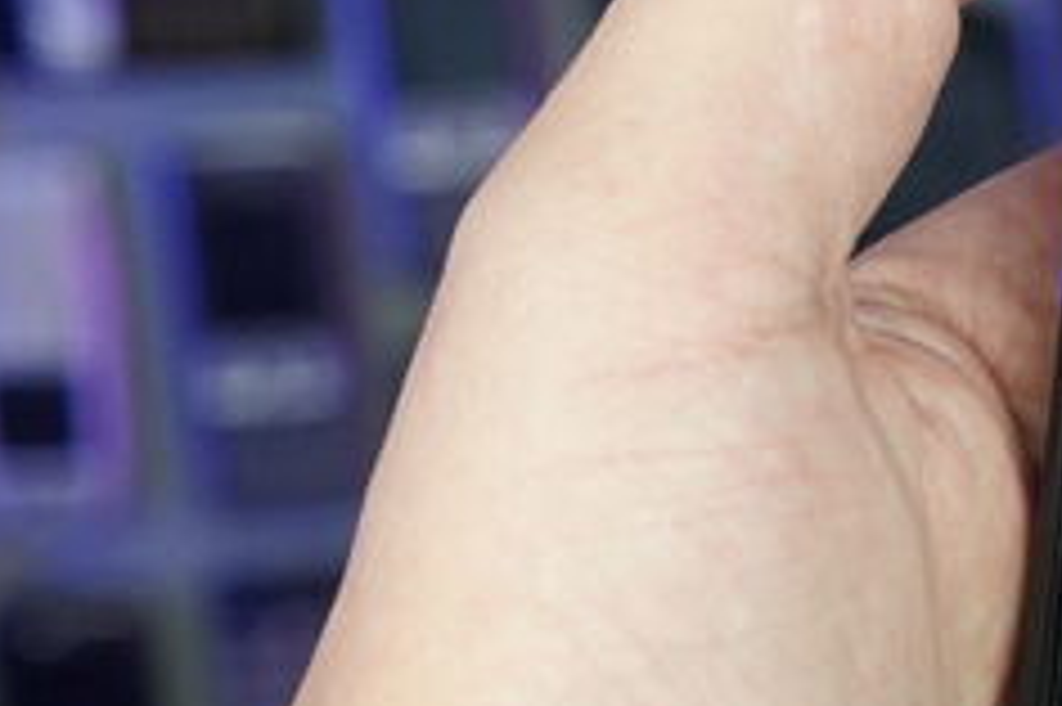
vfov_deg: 8.4
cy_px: 306
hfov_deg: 12.0
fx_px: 4805
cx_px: 1609
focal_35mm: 163
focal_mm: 40
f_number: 6.3
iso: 2500
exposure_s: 1/200
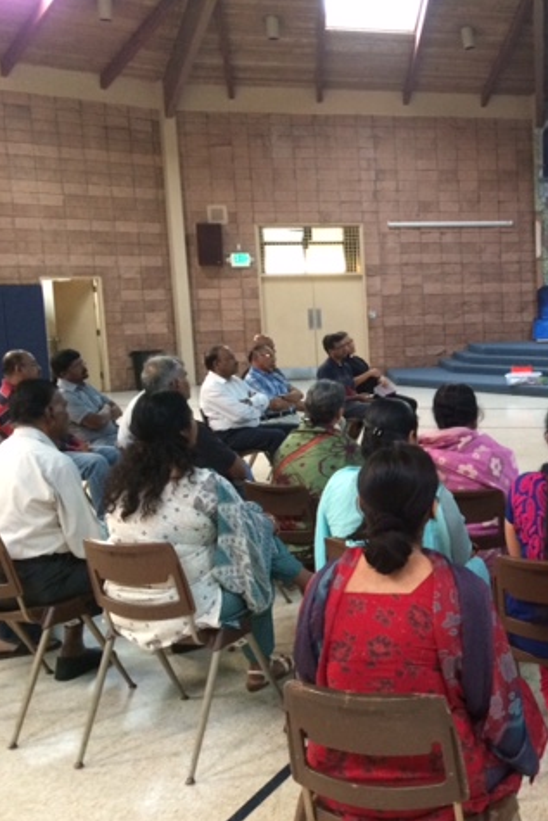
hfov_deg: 30.1
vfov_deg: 46.4
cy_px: 413
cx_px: 526
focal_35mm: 42
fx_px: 958
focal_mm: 4.12
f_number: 2.2
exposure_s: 1/17
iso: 320
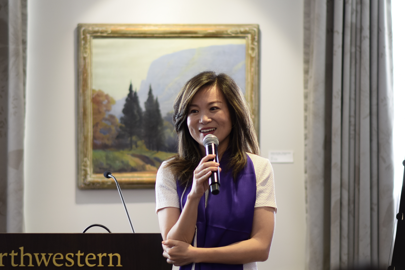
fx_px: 1841
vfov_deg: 8.4
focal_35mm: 164
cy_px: 165
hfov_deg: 12.5
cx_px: 148
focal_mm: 85
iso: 400
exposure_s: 1/125
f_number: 2
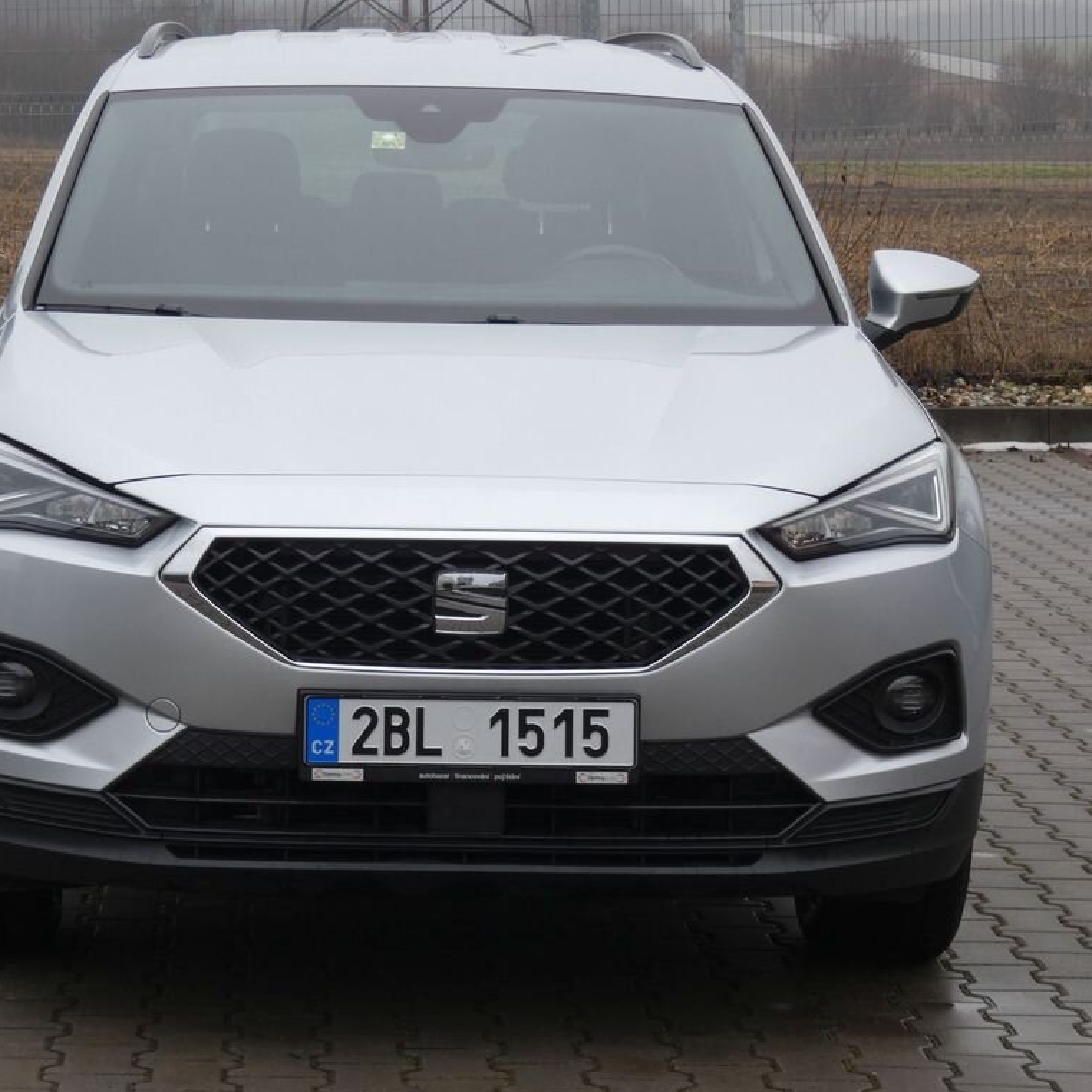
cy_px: 544
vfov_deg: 15.4
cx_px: 406
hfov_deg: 15.4
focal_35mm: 113
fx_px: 4033
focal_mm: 17.1
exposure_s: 1/80
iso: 80
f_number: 5.6
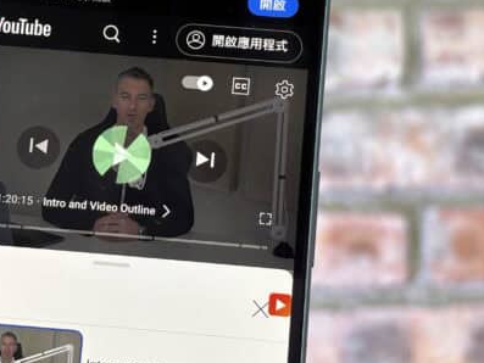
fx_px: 1273
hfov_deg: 21.5
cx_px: 171
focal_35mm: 91
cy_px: 138
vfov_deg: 16.2
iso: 50
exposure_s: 1/60
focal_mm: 6
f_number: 1.6
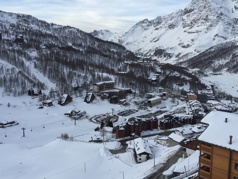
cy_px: 88
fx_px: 247
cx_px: 109
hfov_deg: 51.3
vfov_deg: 39.6
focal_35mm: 36
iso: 32
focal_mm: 4.15
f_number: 2.2
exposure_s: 1/1199
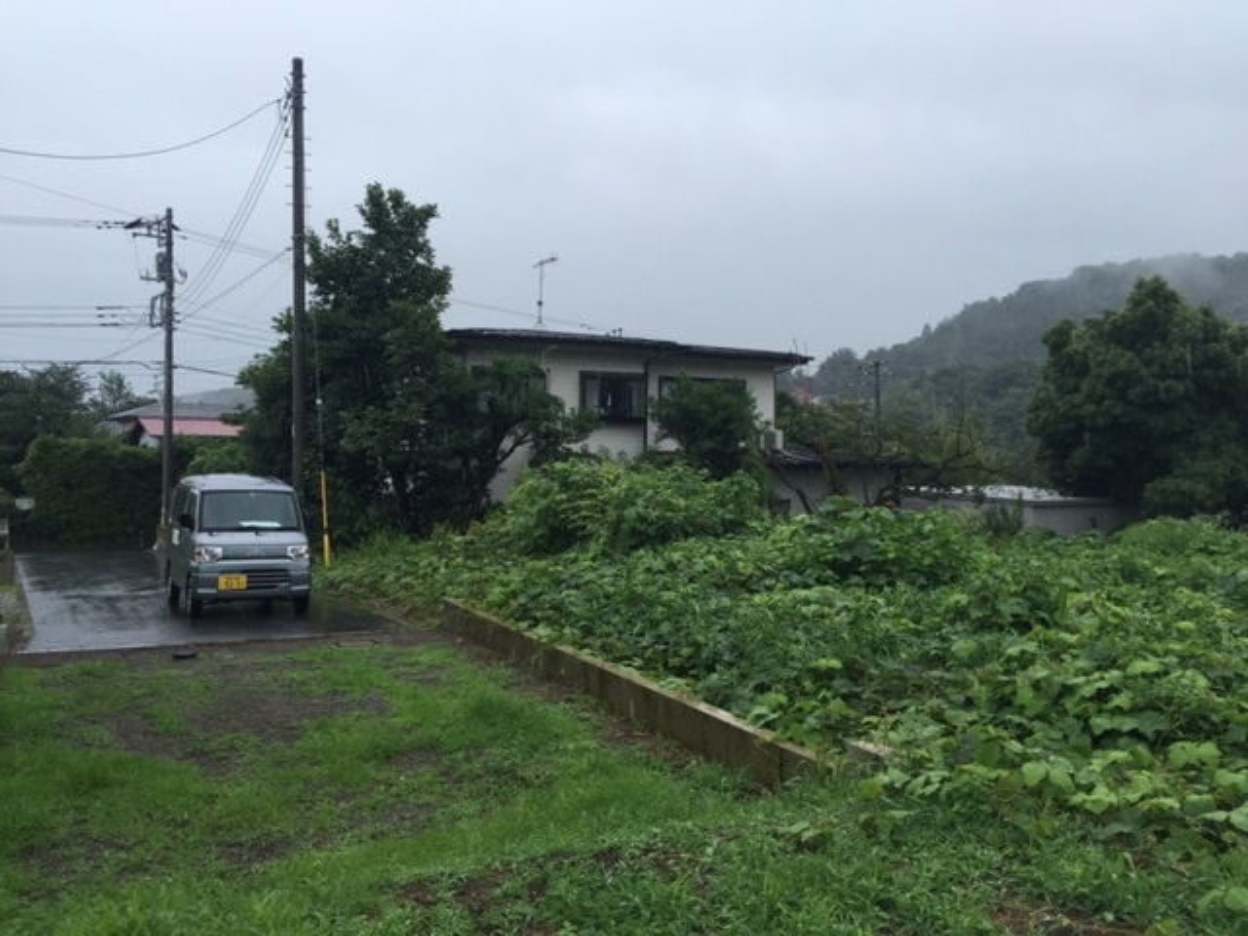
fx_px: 1046
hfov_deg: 61.7
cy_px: 468
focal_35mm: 29
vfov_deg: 48.2
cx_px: 624
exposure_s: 1/507
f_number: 2.2
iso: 32
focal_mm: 4.15
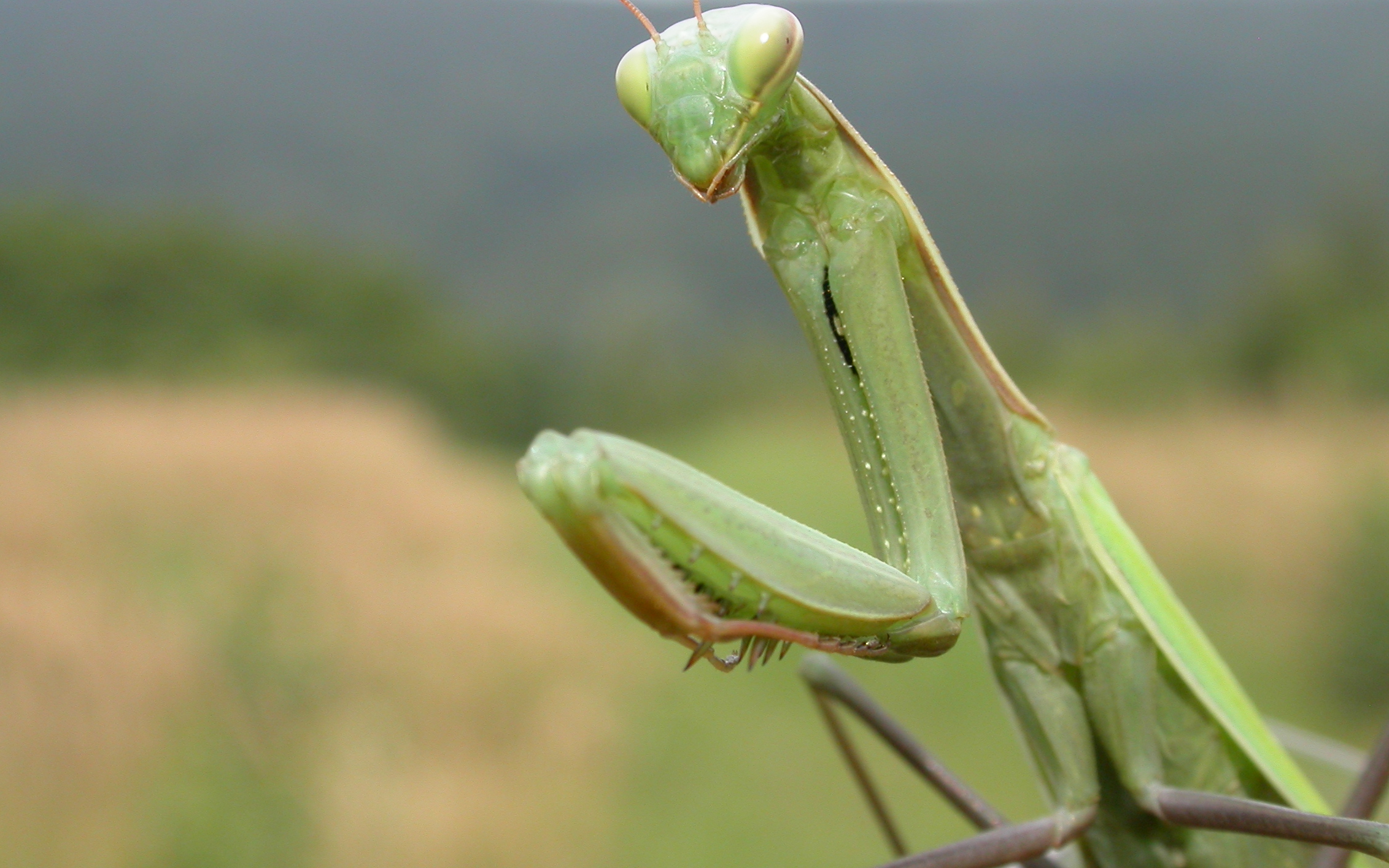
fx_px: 3142
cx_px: 693
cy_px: 367
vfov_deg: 15.7
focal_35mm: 83
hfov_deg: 24.9
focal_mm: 16.2
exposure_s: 1/155
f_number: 7
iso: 100
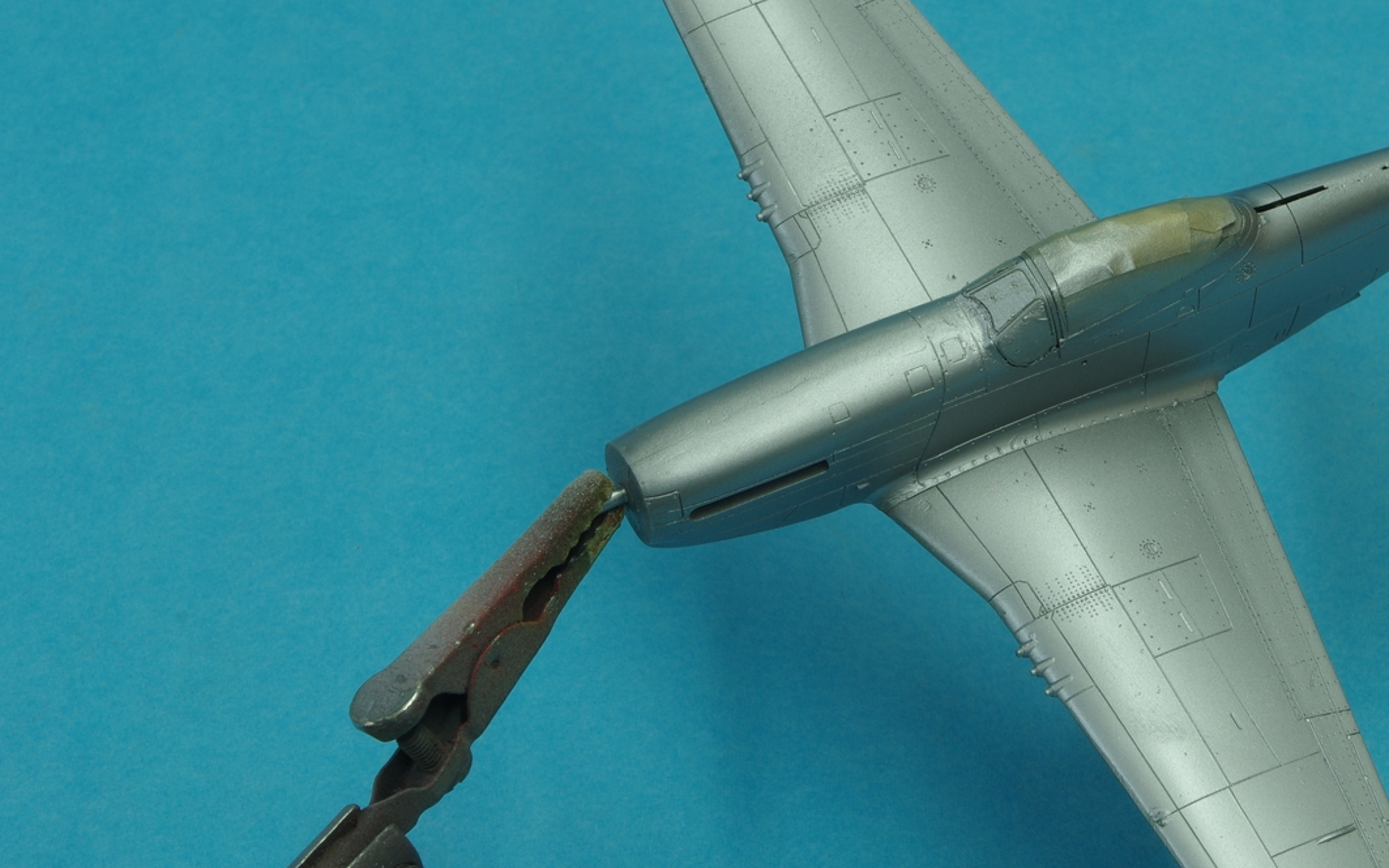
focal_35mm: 121
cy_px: 426
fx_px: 4580
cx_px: 892
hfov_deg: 17.2
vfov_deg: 10.8
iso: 100
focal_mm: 53
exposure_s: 1.3
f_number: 20
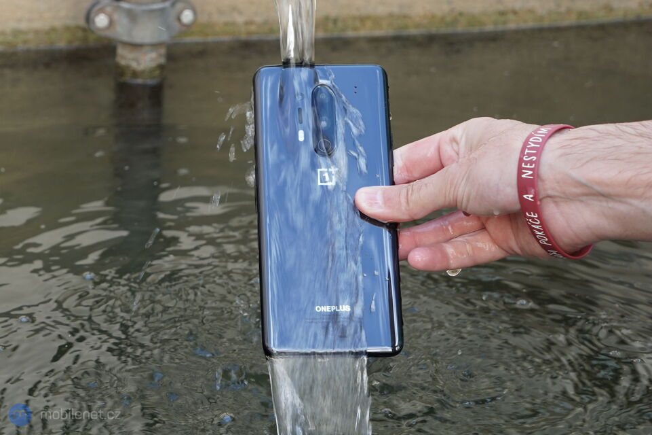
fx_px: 1267
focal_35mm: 70
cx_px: 326
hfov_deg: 28.9
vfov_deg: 19.4
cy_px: 218
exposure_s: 1/160
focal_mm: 70
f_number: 7.1
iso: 500
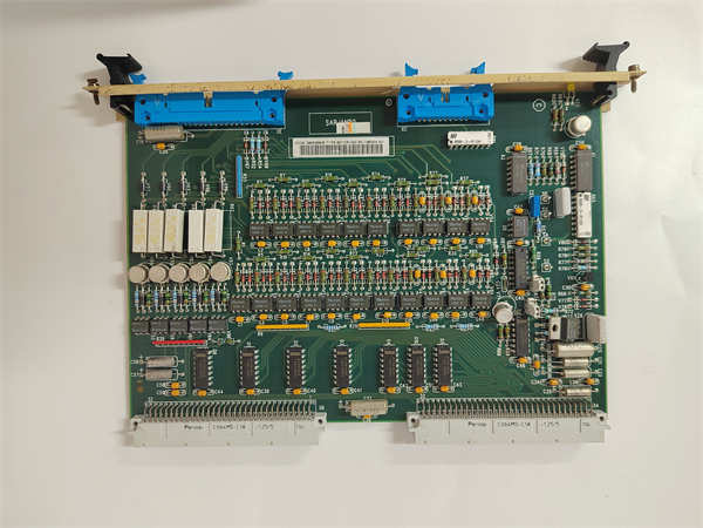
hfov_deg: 73.9
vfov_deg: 58.9
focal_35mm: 23
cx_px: 352
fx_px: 467
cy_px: 264
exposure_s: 1/50
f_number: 1.9
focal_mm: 5.52
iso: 1419
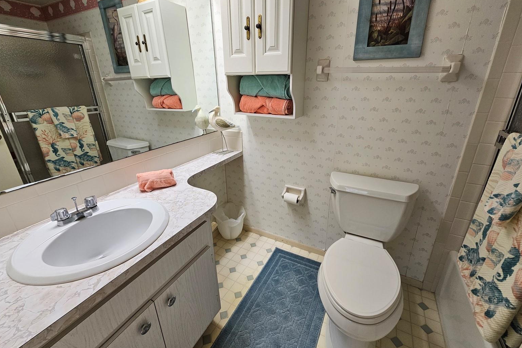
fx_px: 203
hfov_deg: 104.2
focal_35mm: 14
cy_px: 160
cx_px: 266
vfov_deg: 81.1
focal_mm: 2.2
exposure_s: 1/60
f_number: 2.2
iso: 64
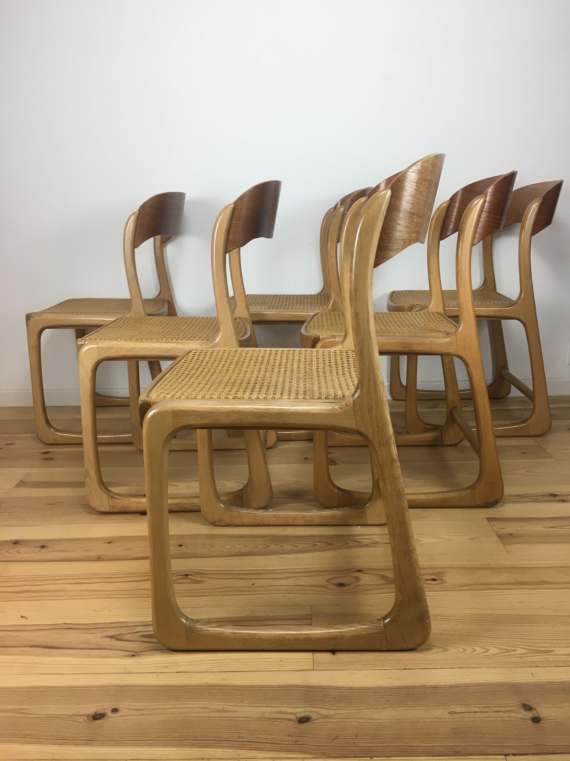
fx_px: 637
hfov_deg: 48.2
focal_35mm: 29
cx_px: 285
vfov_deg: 61.7
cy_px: 380
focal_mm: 4.15
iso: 32
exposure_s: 1/33
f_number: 2.2
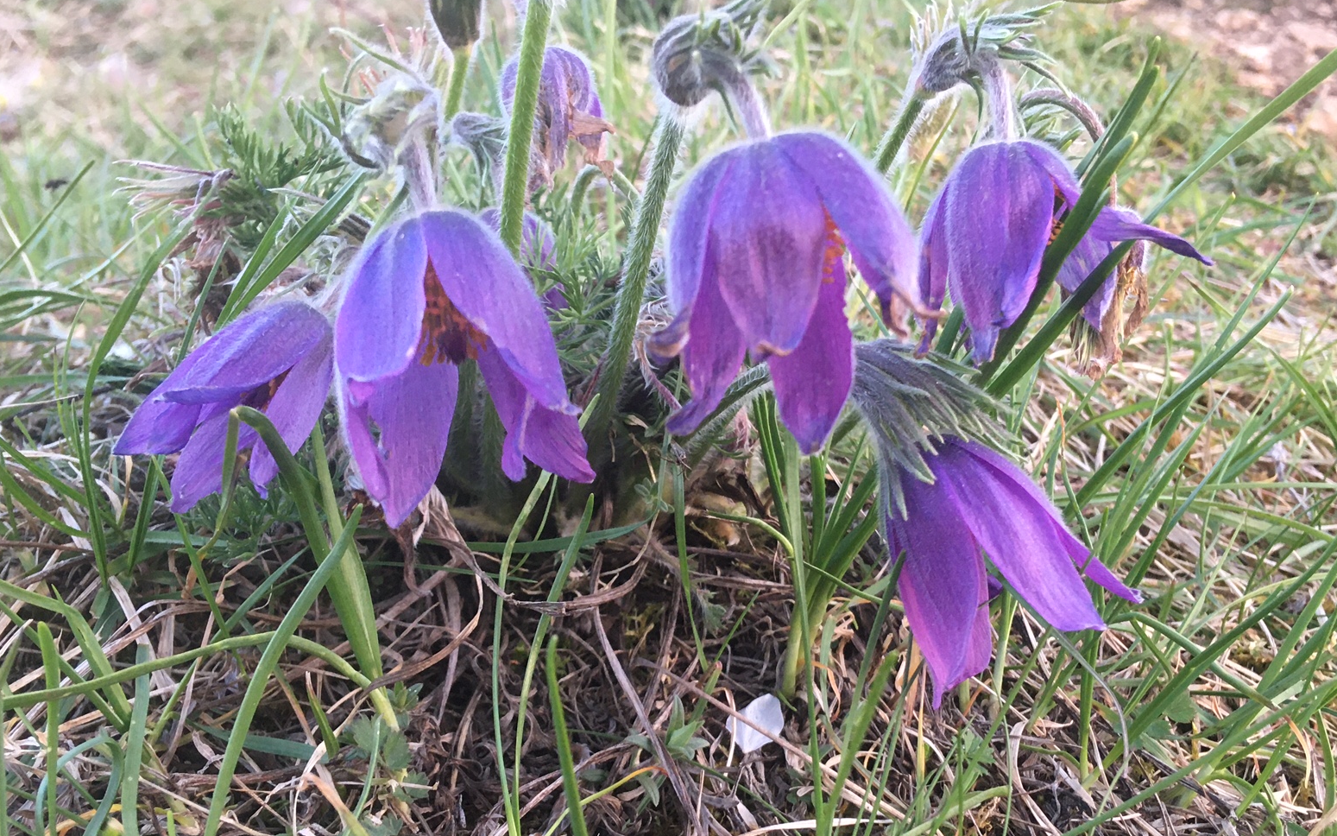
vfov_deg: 31.9
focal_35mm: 40
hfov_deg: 49.3
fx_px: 1457
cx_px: 680
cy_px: 519
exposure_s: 1/33
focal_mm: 4.15
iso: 64
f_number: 2.2
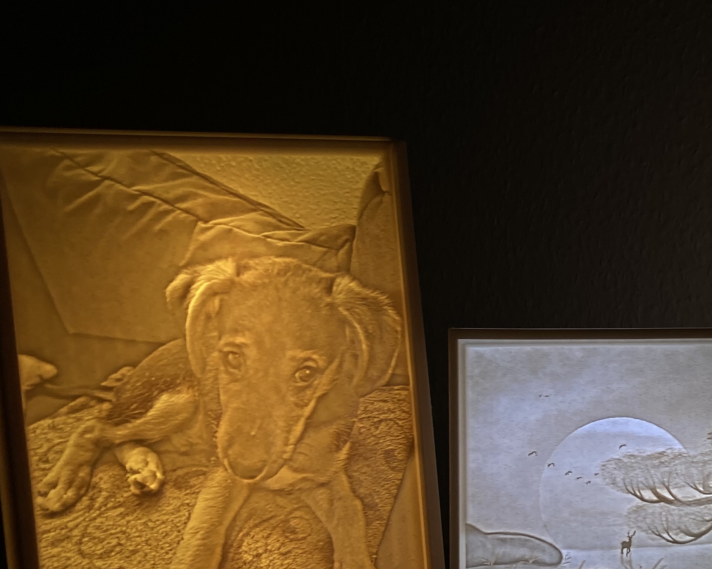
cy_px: 356
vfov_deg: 25.3
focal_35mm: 60
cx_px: 707
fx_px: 1264
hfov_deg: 29.4
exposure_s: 1/118
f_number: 1.8
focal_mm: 3.99
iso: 32
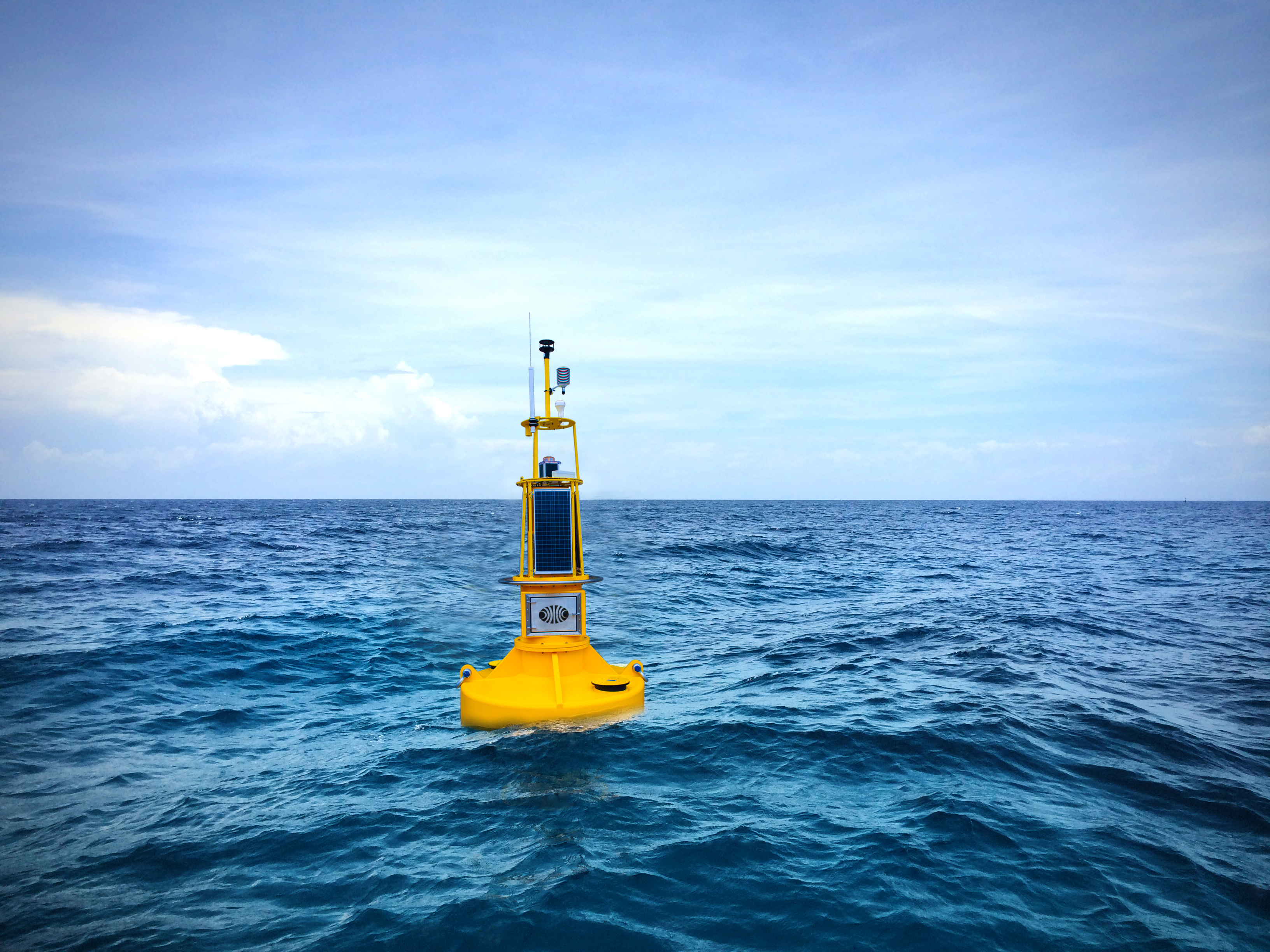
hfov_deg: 60.0
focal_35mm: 30
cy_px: 476
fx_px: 1101
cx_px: 635
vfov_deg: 46.8
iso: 32
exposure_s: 1/2933
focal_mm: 4.12
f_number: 2.2
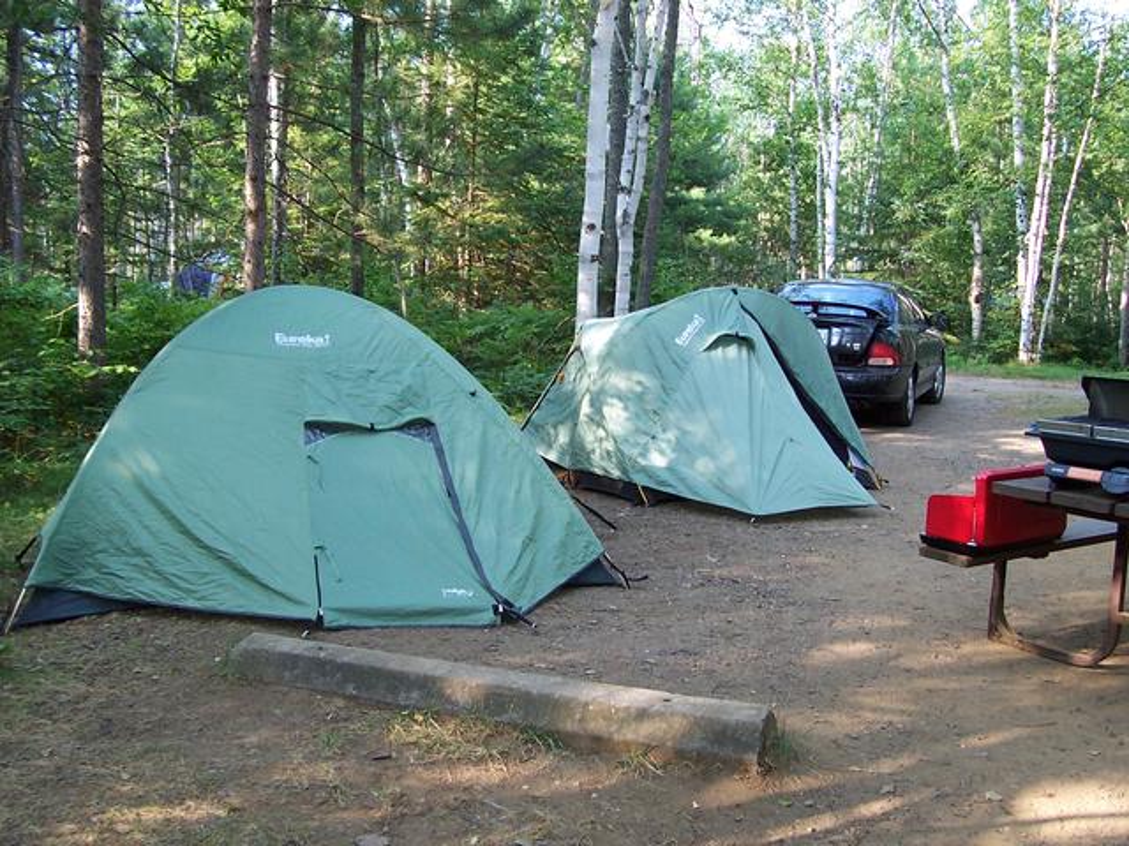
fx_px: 1207
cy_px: 423
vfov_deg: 38.7
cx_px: 564
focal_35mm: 37
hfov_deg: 50.1
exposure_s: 1/125
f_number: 2.8
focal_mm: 5.6
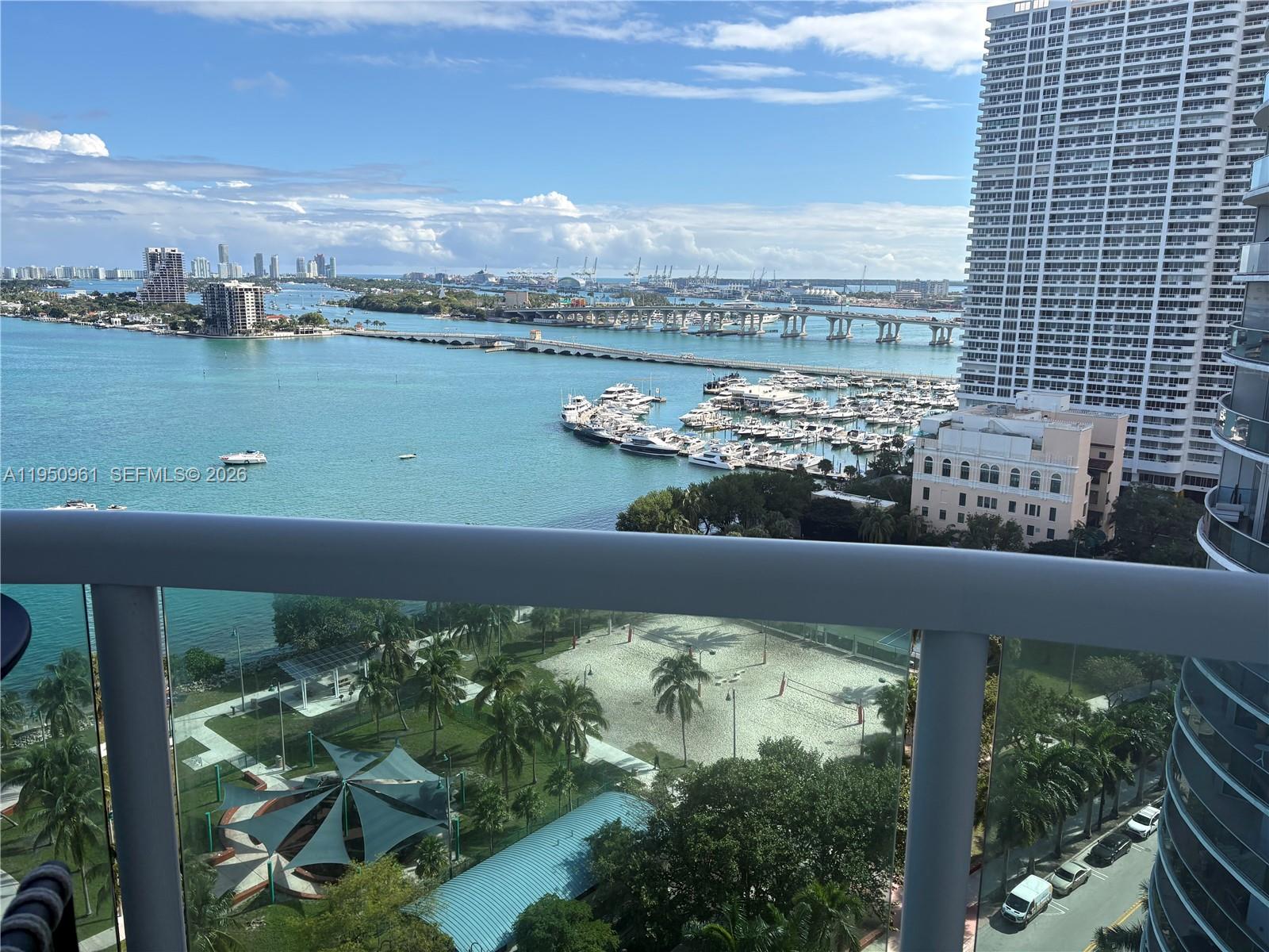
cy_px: 476
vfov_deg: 53.1
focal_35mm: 26
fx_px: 953
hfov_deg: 67.3
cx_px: 634
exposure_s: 1/2985
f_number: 1.6
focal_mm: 5.96
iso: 50
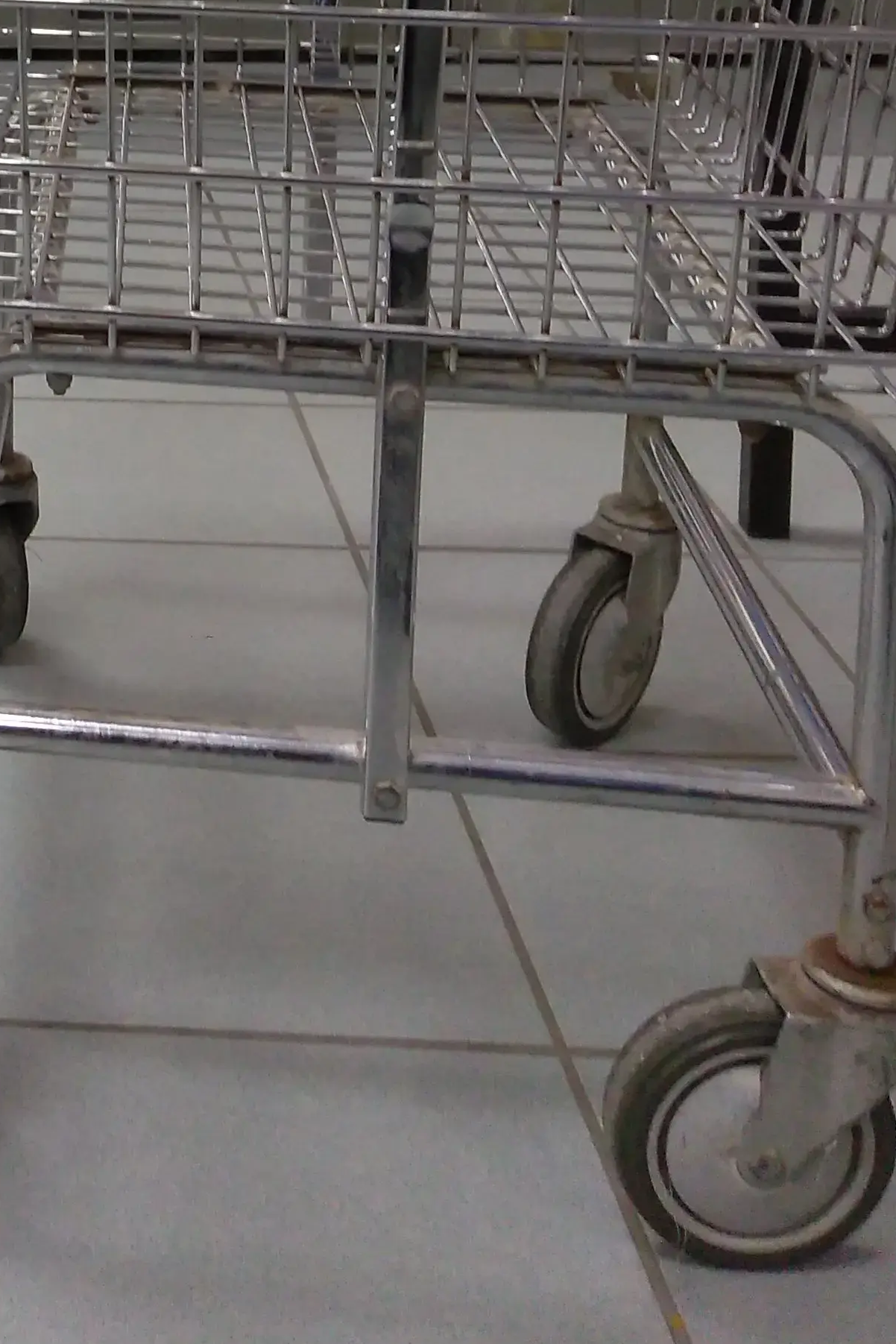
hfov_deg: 25.3
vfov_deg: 35.0
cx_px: -175
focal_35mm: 48
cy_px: -149
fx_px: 1792
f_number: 2.2
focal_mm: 3.46
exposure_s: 1/30
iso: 451
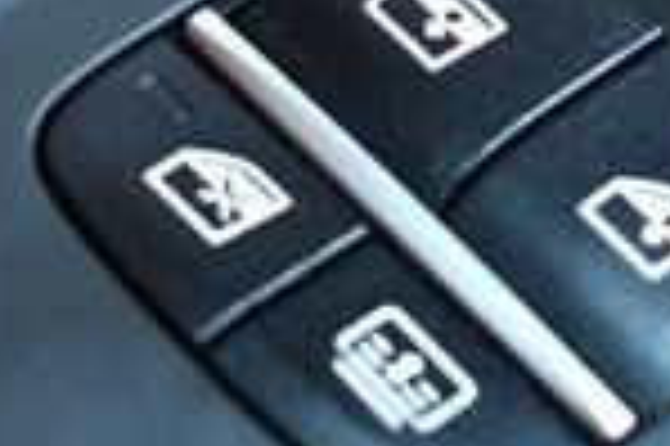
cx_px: 733
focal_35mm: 245
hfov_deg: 8.3
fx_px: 4555
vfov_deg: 5.6
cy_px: -140
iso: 2500
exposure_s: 1/125
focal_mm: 38
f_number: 4.8
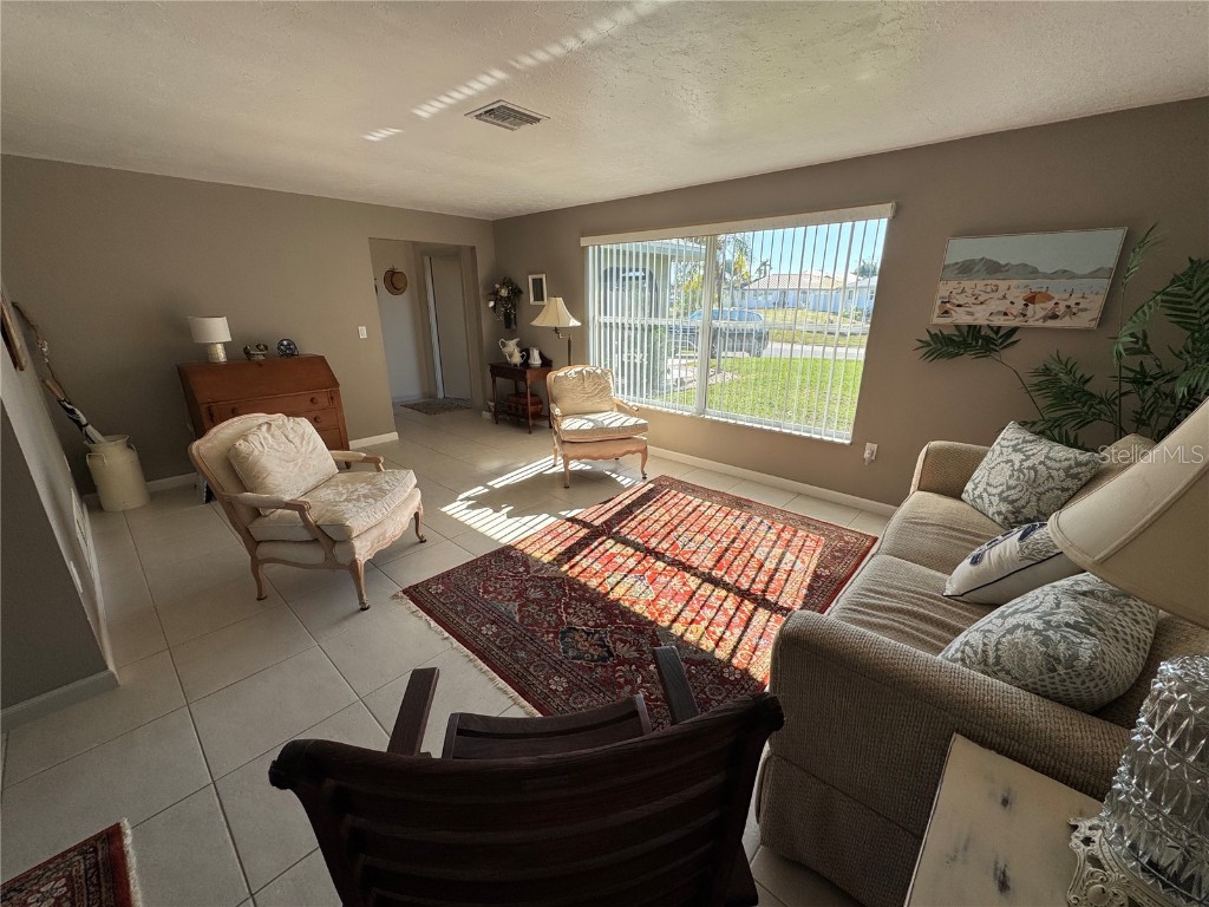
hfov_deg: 102.1
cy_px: 454
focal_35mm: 14
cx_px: 604
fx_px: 489
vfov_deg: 85.7
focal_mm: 2.22
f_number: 2.2
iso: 40
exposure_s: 1/495
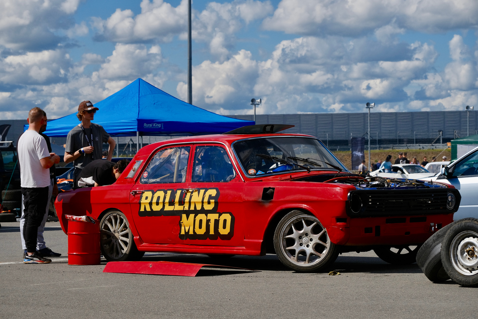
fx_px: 1500
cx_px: 239
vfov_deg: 12.1
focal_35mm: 113
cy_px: 160
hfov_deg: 18.1
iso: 320
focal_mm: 75.4
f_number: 7.1
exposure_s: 1/2200
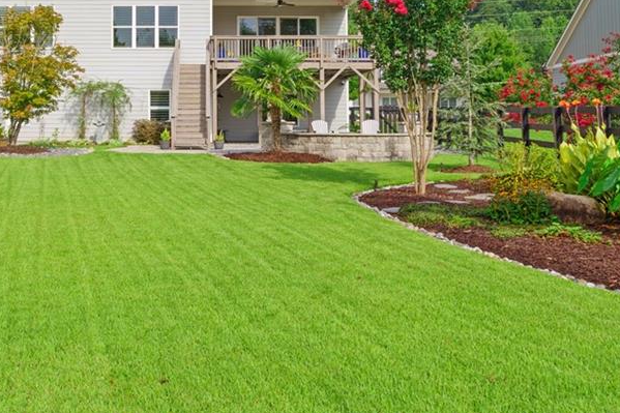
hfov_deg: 45.4
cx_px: 176
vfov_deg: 31.0
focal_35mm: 42
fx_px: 721
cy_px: 68
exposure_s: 1/500
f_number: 8
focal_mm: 24.5
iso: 1250
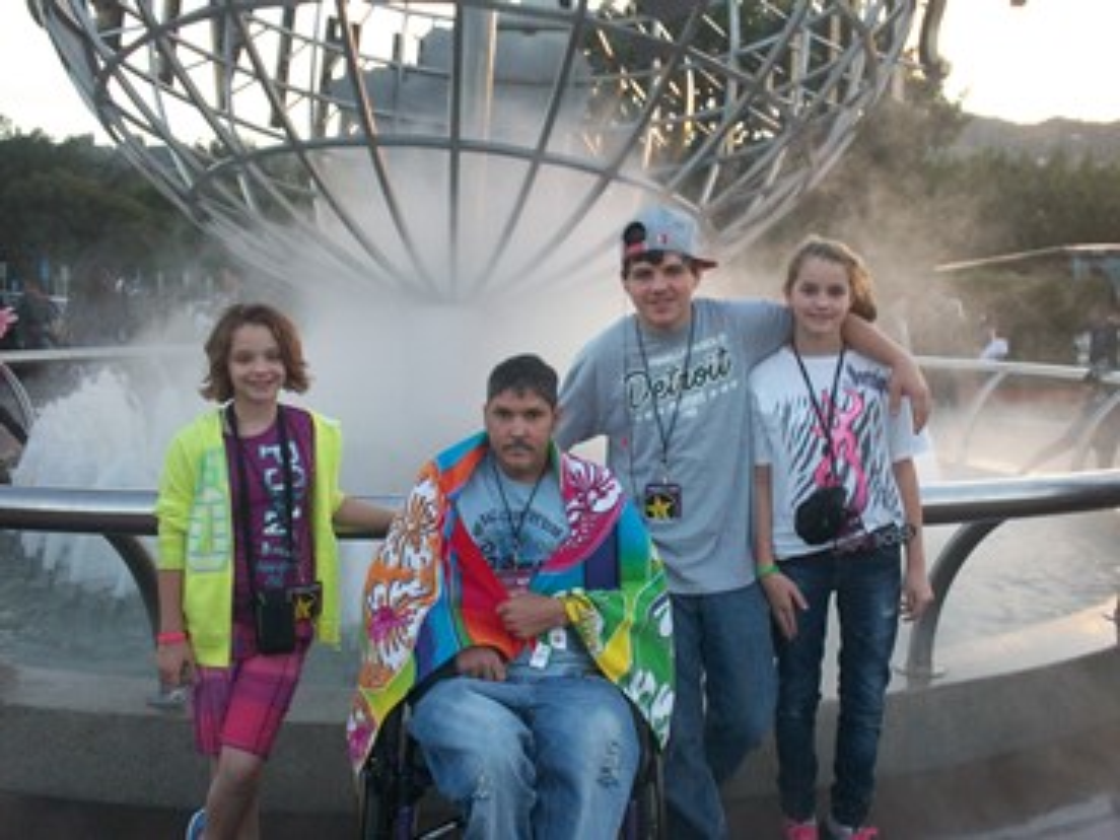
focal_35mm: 38
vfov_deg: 37.7
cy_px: 420
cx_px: 560
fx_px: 1229
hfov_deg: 49.0
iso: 138
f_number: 4.5
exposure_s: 1/30
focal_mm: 6.3
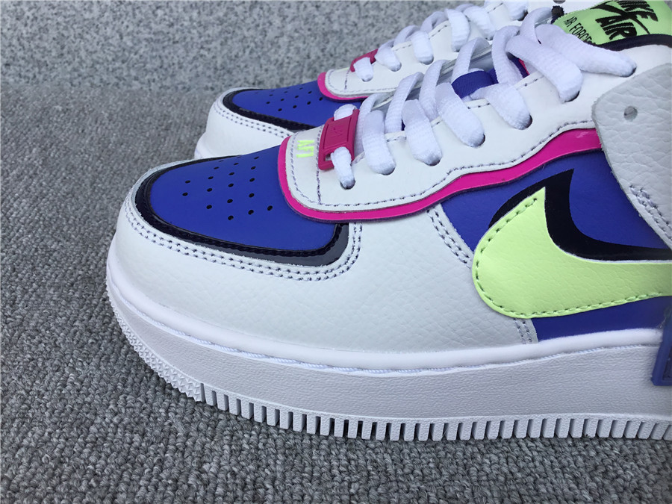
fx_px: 602
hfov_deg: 58.4
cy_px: 252
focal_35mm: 31
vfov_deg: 45.4
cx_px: 336
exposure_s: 1/522
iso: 25
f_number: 2.4
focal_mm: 3.3
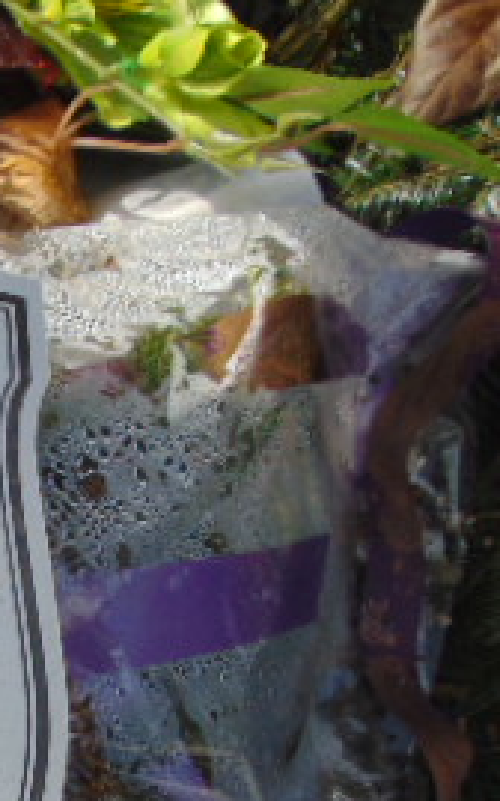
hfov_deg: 18.2
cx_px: -262
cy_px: 664
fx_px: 1374
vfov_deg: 31.5
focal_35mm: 63
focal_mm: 4.5
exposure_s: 1/200
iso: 80
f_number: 7.7
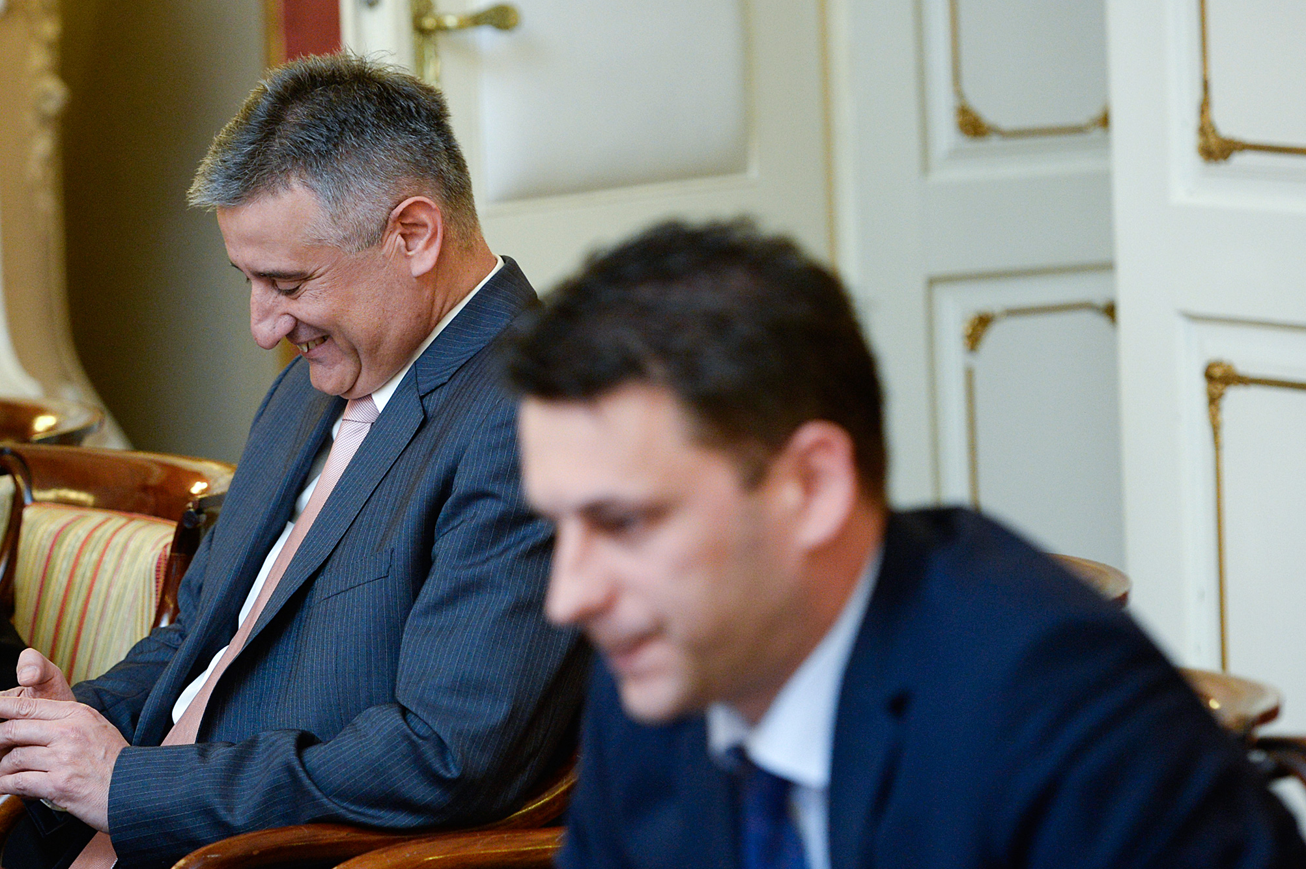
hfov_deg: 10.2
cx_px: 511
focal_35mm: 202
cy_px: 635
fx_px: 7325
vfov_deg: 6.8
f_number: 3.5
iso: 2000
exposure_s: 1/200
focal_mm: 135
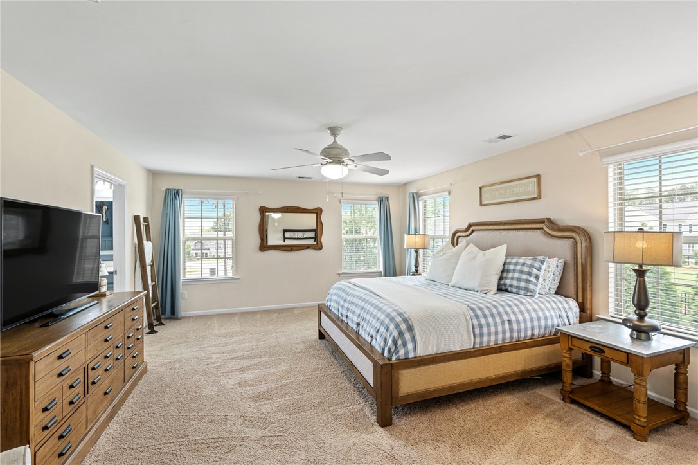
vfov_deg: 73.7
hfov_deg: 96.8
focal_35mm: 16
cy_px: 232
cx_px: 349
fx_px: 310
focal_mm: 16
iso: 250
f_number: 9
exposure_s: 1/13
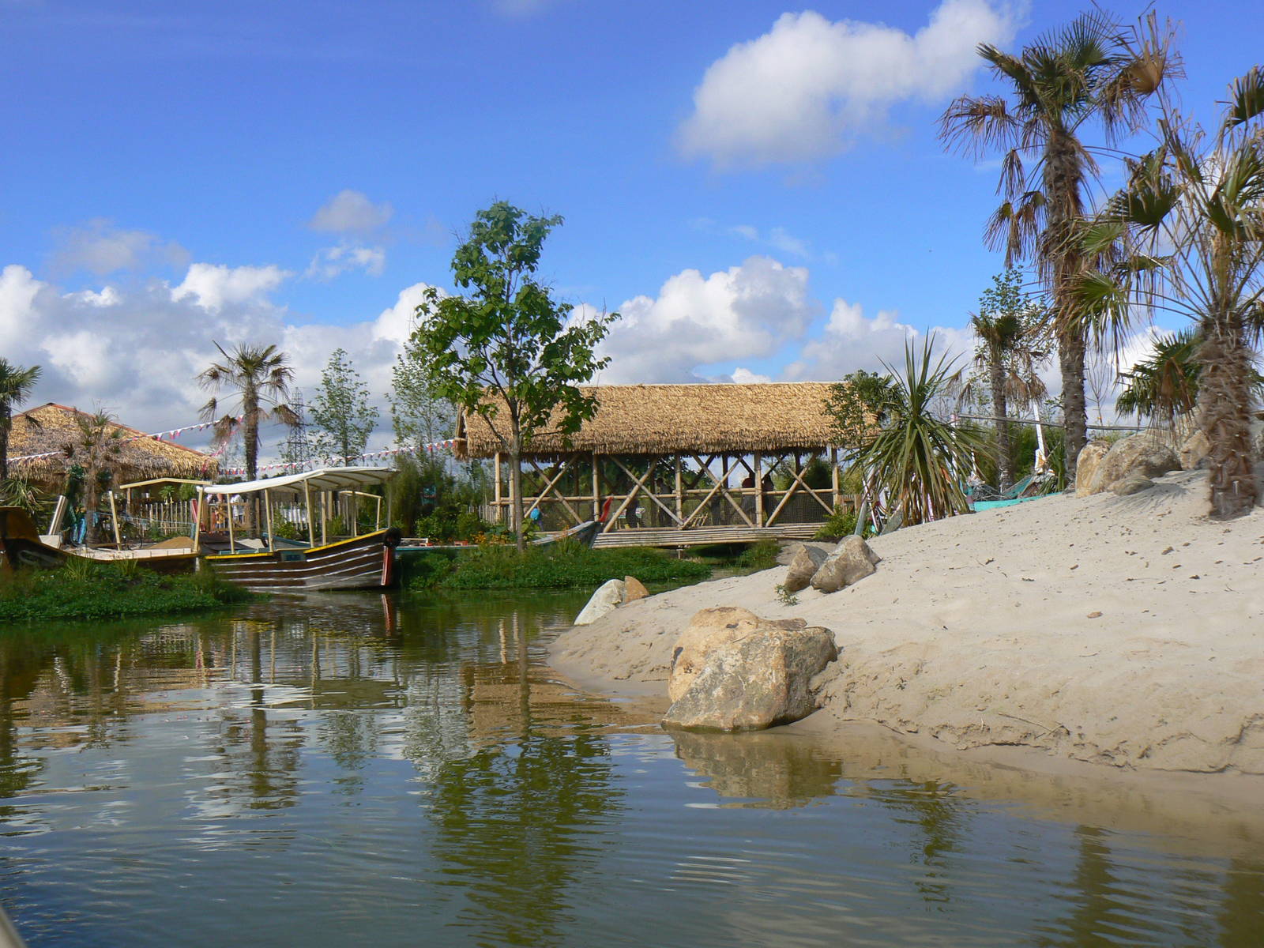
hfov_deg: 51.4
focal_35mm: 36
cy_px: 474
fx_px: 1315
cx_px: 632
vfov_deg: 39.7
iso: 80
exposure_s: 1/500
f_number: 7.1
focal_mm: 6
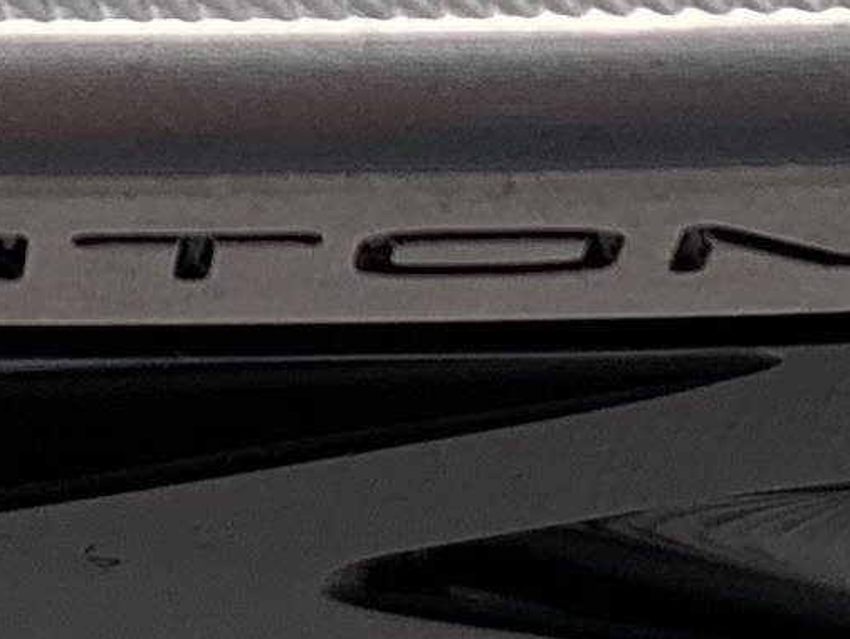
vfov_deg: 7.0
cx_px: -89
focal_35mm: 207
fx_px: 5085
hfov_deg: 9.5
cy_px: -503
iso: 25
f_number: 1.8
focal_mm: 4.25
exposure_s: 1/244
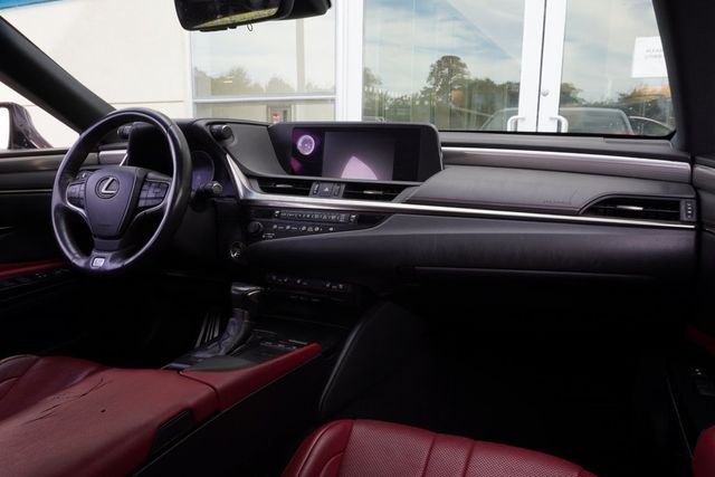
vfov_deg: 45.7
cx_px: 358
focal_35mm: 28
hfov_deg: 64.5
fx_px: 566
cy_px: 238
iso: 160
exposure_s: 1/15
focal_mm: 19
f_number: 13
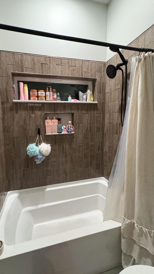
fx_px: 116
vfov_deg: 99.4
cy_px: 134
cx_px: 62
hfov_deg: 66.4
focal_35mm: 16
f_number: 2.2
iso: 800
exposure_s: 1/60
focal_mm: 2.22
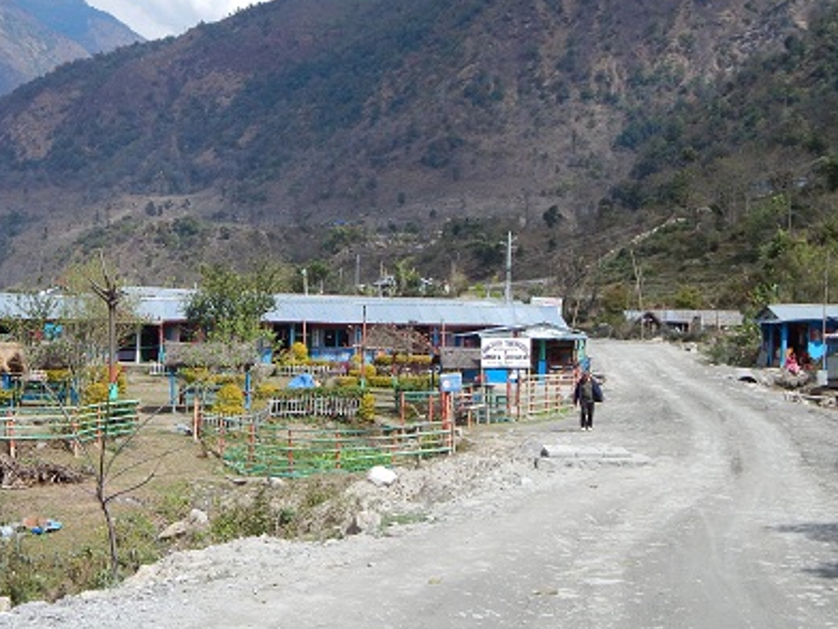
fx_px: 1695
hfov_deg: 27.6
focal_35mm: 70
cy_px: 349
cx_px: 276
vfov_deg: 21.0
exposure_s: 1/1250
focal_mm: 8.6
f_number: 3.7
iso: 125
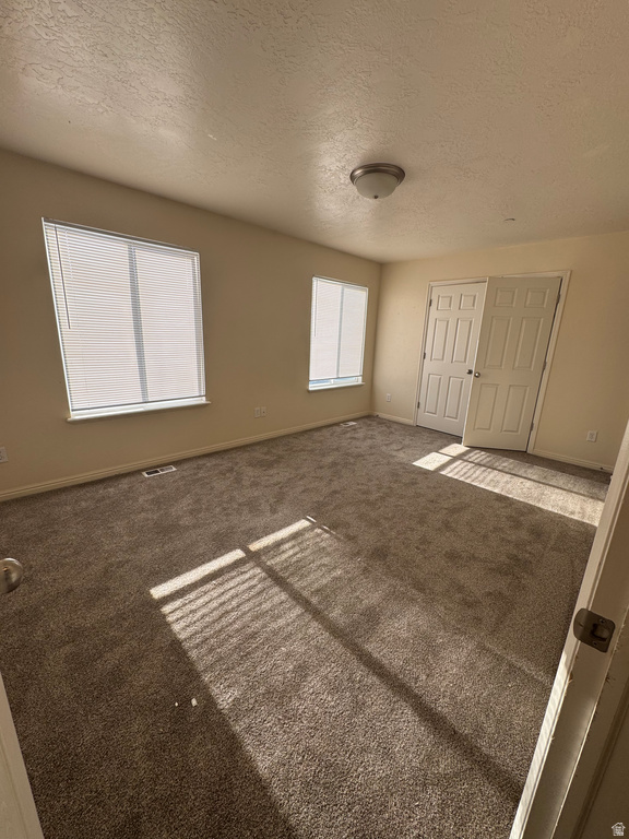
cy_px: 420
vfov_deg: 102.1
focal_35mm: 14
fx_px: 339
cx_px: 314
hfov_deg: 85.7
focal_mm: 2.22
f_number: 2.2
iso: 40
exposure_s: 1/328
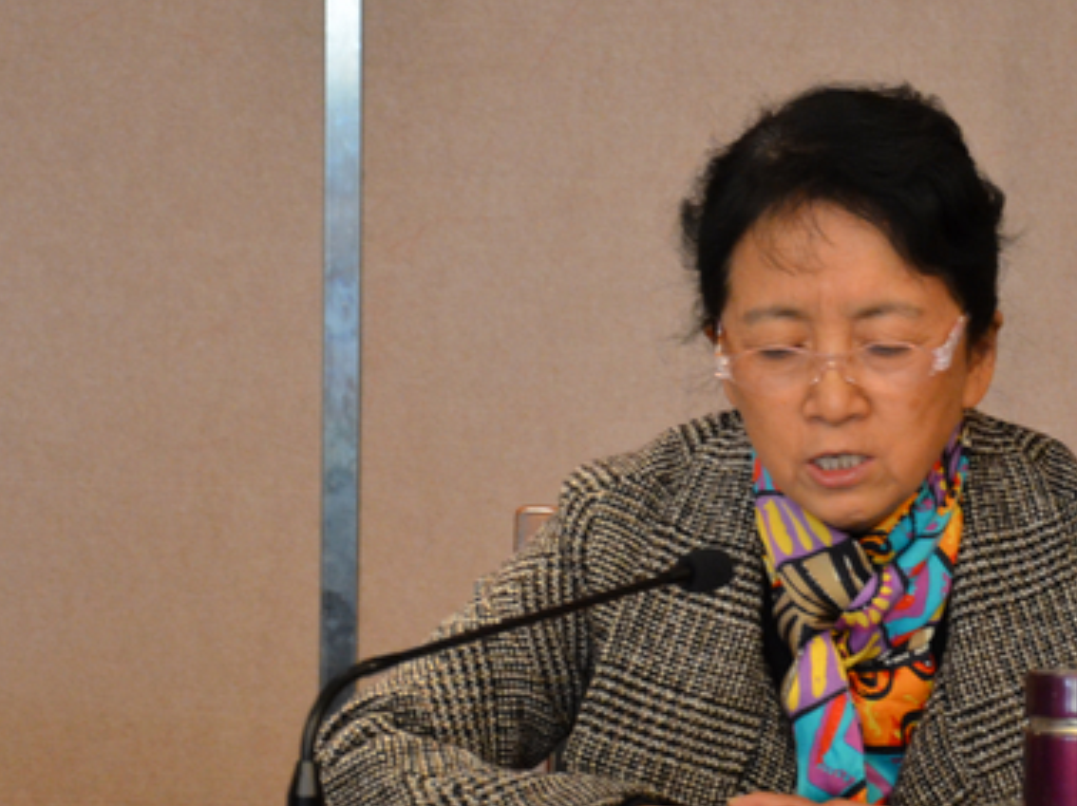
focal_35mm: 195
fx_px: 6056
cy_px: 493
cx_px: 795
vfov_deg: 7.6
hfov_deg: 10.1
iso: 1600
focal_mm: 85
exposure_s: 1/50
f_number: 5.6
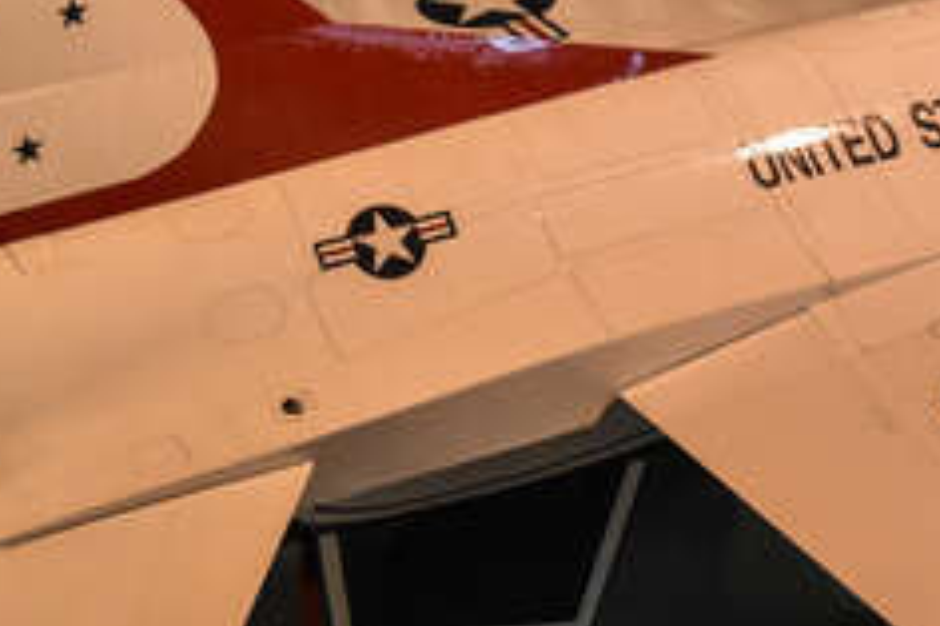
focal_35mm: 112
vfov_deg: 12.1
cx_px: 701
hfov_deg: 18.2
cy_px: 94
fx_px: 2922
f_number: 4
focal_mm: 22
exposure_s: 1/60
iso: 3200
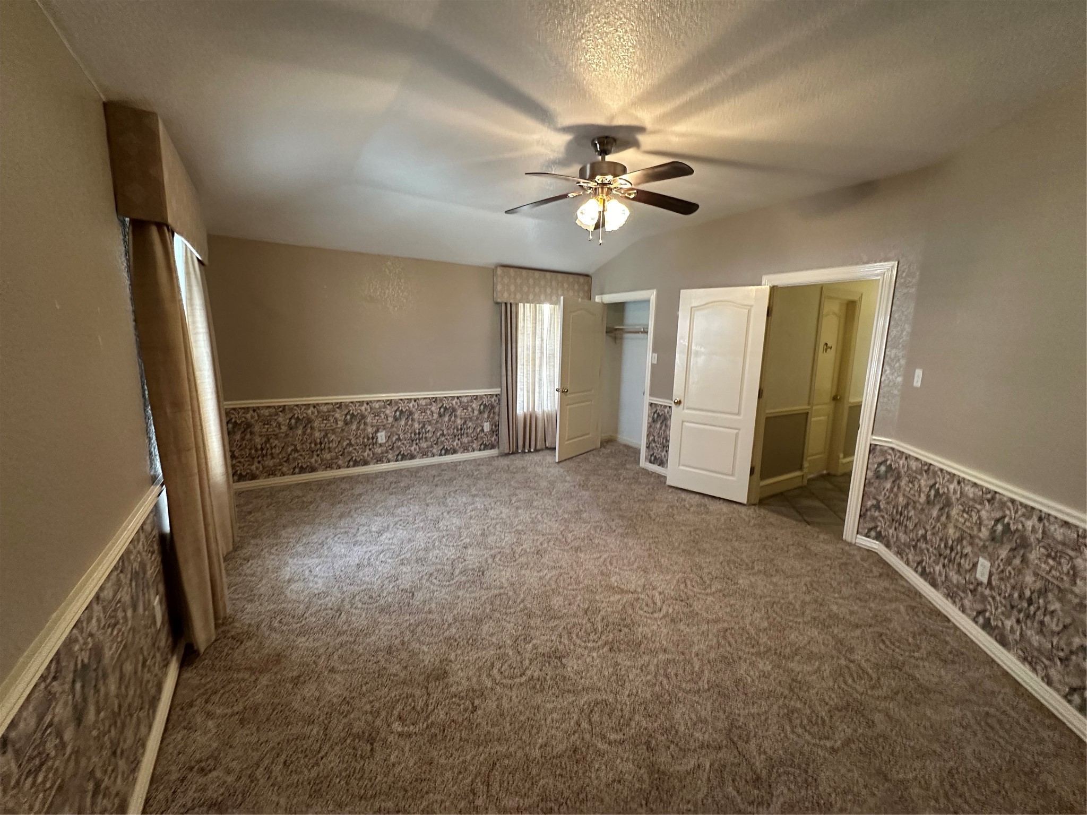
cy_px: 408
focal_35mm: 14
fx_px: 440
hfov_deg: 102.1
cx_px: 544
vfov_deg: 85.7
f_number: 2.2
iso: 640
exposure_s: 1/60
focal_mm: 2.22
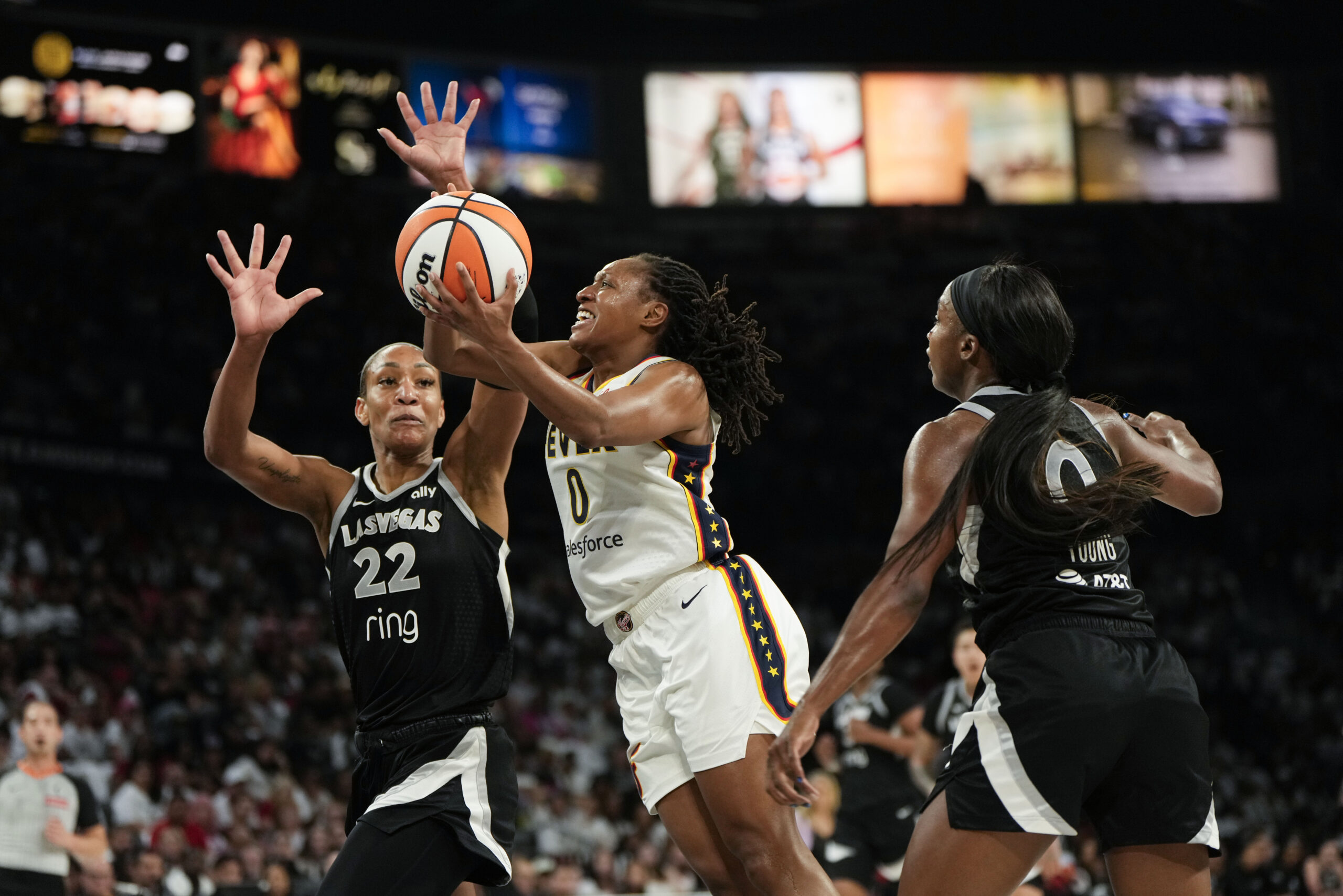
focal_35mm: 105
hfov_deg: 19.5
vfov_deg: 13.0
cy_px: 448
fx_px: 3917
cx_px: 672
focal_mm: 105
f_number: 2.8
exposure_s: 1/1600
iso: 2500
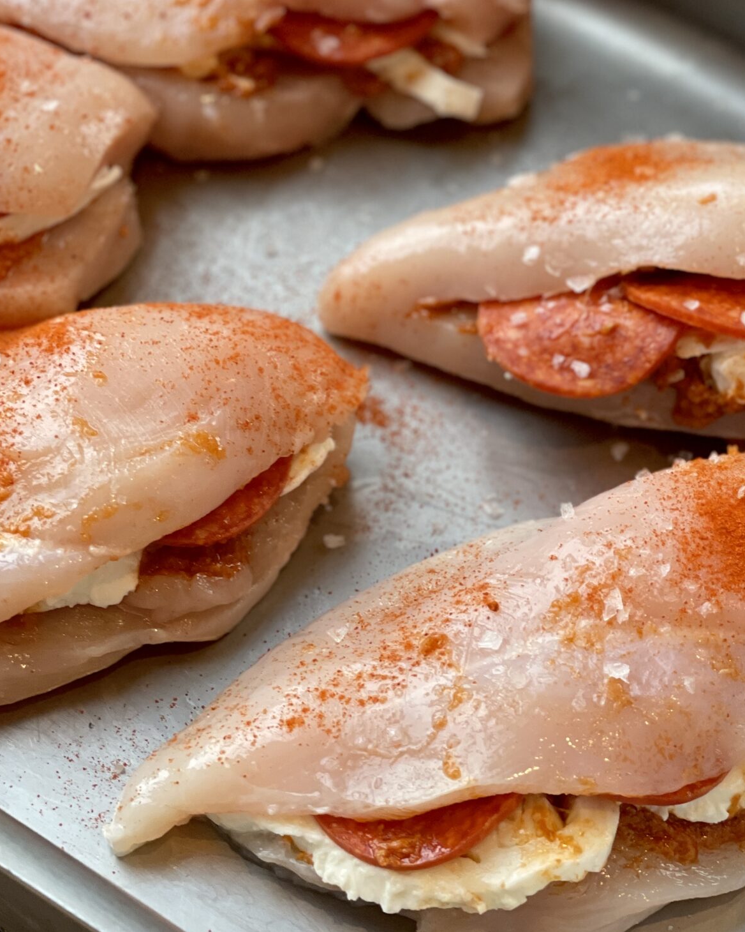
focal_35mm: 89
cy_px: 419
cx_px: 496
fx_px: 2453
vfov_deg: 21.5
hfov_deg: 17.2
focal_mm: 6
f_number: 2
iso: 100
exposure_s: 1/100
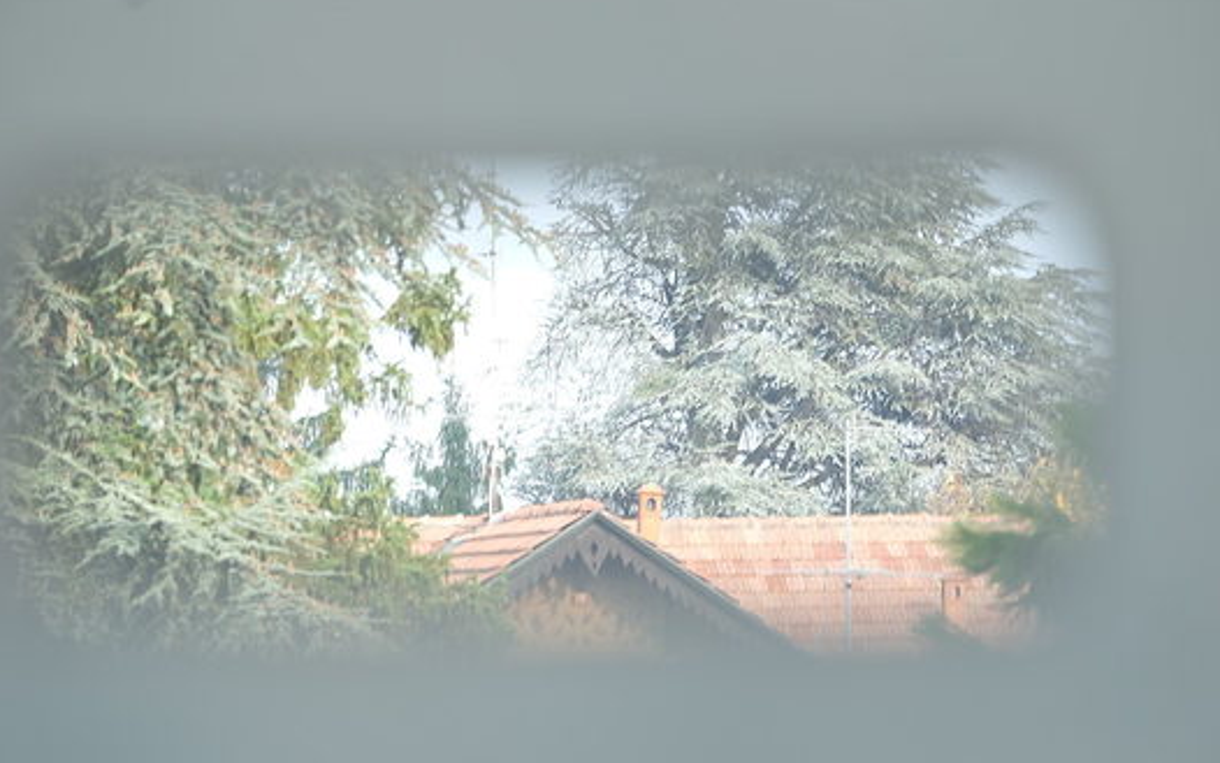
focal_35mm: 401
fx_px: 13336
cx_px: 582
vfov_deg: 3.3
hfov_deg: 5.2
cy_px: 410
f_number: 6.7
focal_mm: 230
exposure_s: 1/38
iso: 200
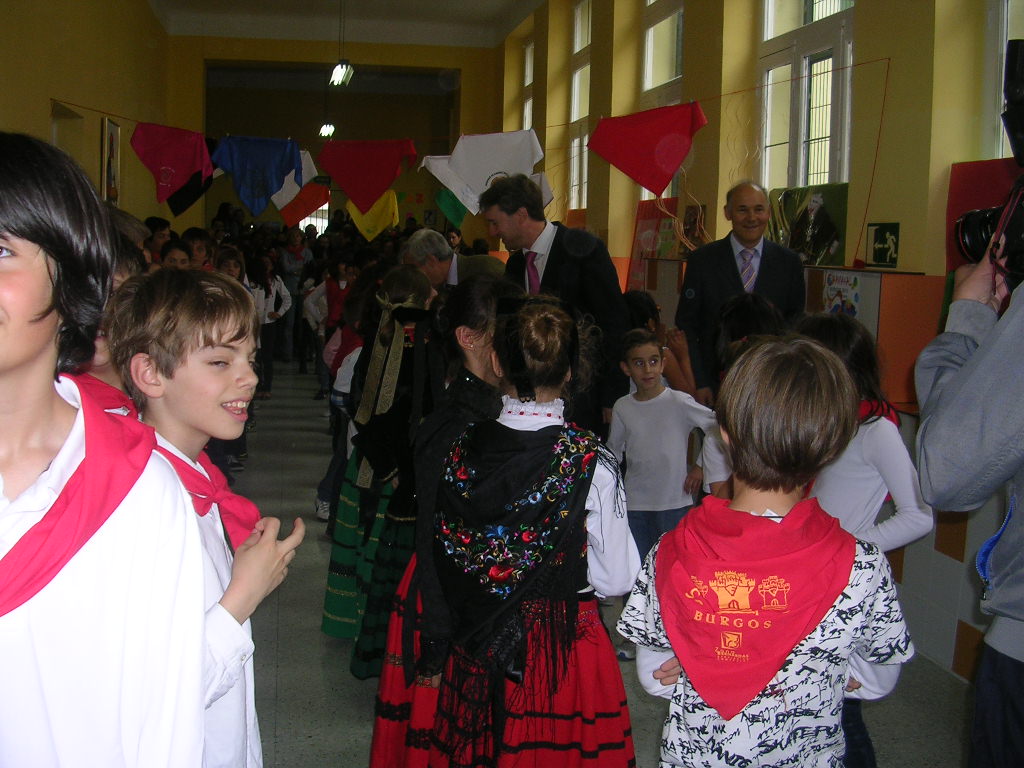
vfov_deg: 37.7
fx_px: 1124
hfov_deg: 49.0
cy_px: 384
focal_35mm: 38
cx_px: 512
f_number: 2.8
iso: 50
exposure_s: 1/60.1
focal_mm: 5.8
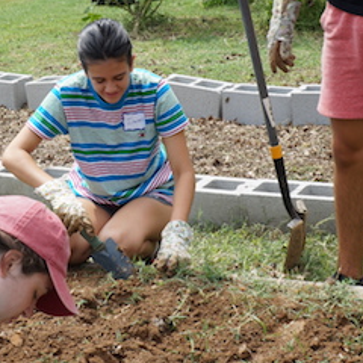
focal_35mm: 89
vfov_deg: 19.5
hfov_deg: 19.3
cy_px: 158
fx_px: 1056
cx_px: 76
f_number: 8
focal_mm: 28
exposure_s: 1/250
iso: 100
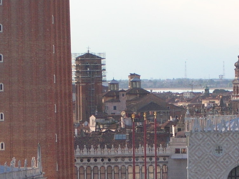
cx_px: 170
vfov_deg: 4.6
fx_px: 2208
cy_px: 187
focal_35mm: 320
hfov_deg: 6.2
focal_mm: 17.4
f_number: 4.9
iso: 50
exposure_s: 1/246
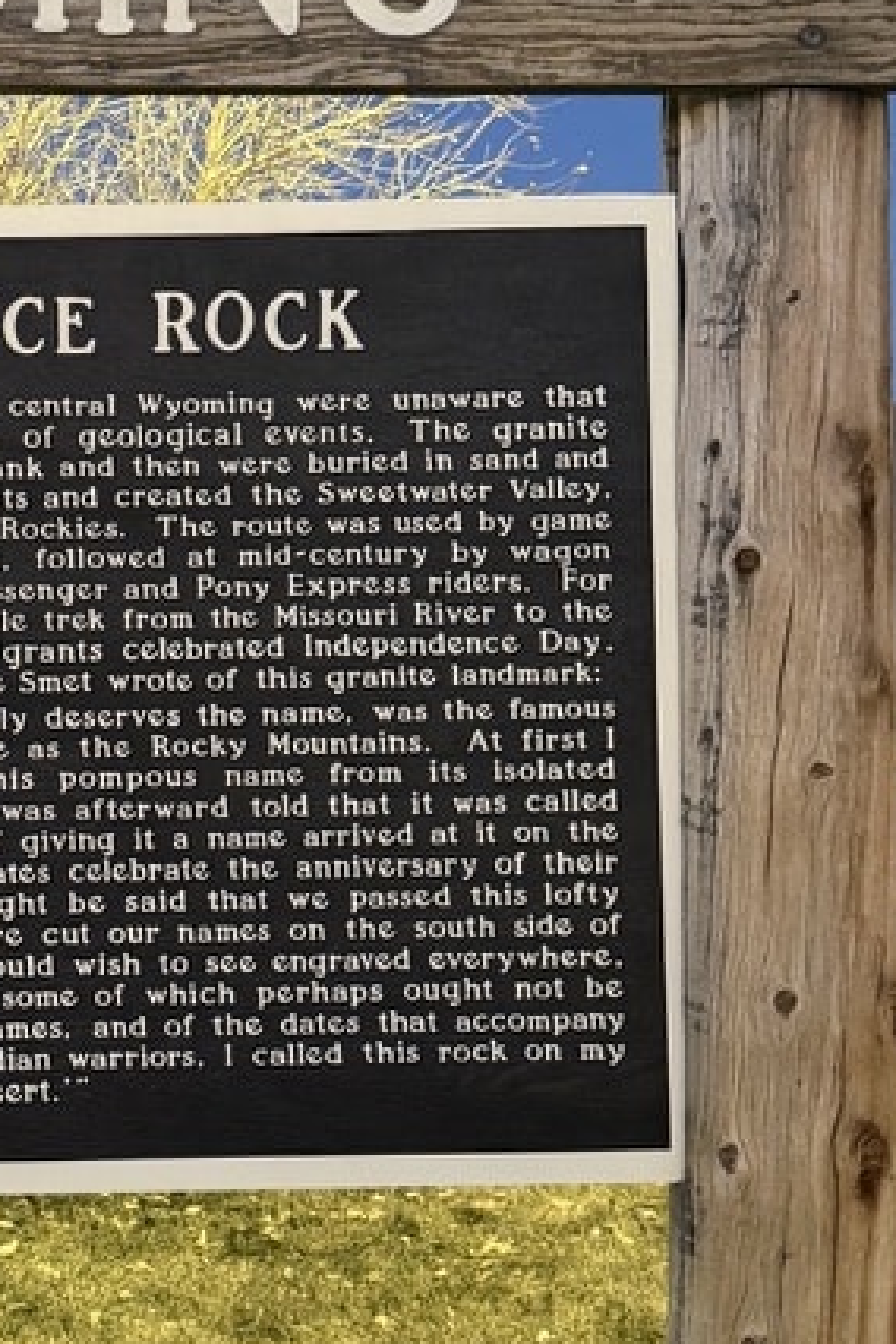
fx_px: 2240
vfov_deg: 33.4
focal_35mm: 60
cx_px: -28
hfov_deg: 21.7
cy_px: 609
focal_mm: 6.76
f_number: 1.78
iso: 1000
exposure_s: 1/37
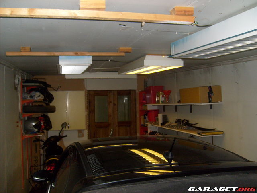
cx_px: 128
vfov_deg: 40.7
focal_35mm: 35
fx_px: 260
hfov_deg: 52.6
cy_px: 96
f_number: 2.8
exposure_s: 1/45
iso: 100
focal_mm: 5.8
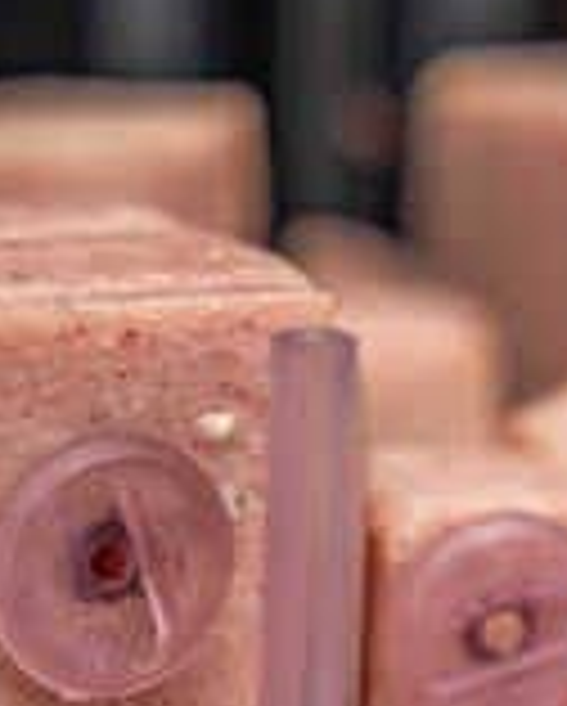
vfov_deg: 10.5
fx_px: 3839
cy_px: 418
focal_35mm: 183
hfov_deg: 8.4
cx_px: 324
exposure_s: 1/160
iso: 100
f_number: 5
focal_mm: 51.1
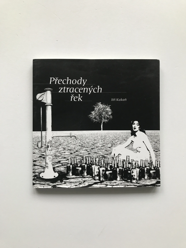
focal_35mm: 28
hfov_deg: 49.7
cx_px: 93
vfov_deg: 63.4
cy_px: 124
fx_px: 201
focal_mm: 3.99
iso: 25
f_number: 1.8
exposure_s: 1/33
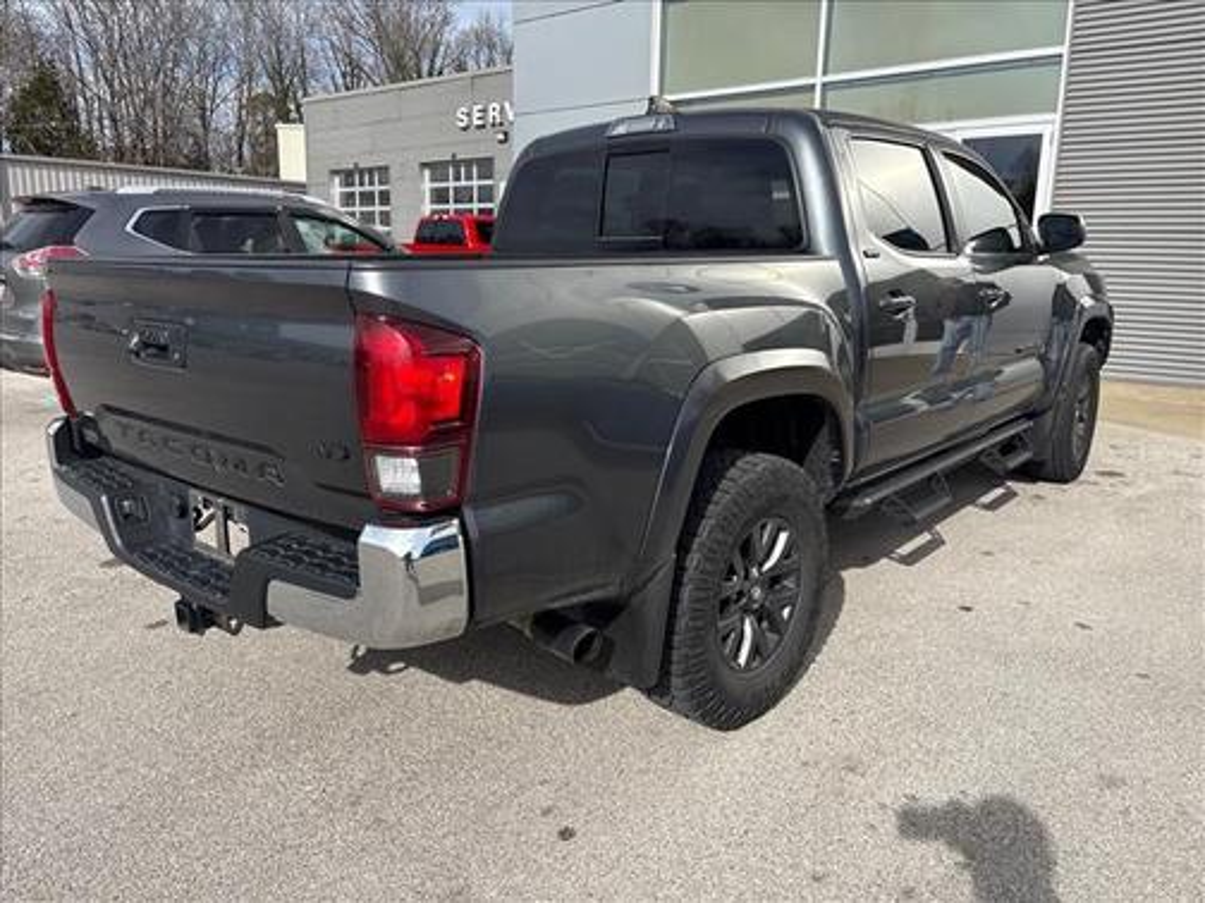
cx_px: 602
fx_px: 905
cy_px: 452
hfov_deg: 67.3
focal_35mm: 26
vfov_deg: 53.1
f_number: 1.6
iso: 50
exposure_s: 1/3125
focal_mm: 5.96
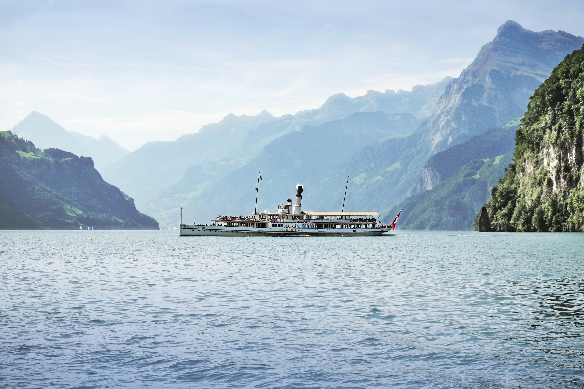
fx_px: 1314
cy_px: 193
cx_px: 298
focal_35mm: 81
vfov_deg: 16.9
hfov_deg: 25.1
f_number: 8
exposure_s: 1/2200
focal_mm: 50
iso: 640
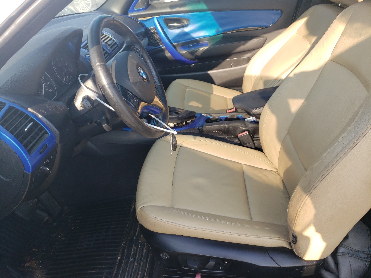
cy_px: 139
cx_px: 186
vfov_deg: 53.1
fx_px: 279
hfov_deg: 67.3
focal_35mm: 26
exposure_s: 1/435
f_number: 1.5
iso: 50
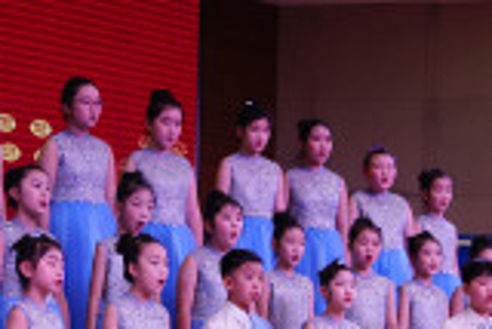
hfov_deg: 17.6
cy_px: 221
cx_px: 188
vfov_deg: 11.8
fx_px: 1587
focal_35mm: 116
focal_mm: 31
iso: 125
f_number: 2.8
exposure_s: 1/200
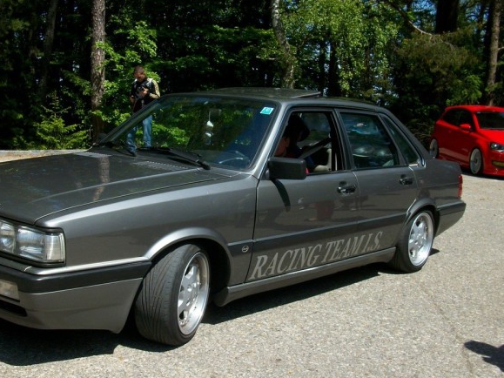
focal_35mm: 47
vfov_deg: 30.8
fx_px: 684
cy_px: 213
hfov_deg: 40.2
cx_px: 199
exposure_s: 1/330
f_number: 5.5
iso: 80
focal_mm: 5.7
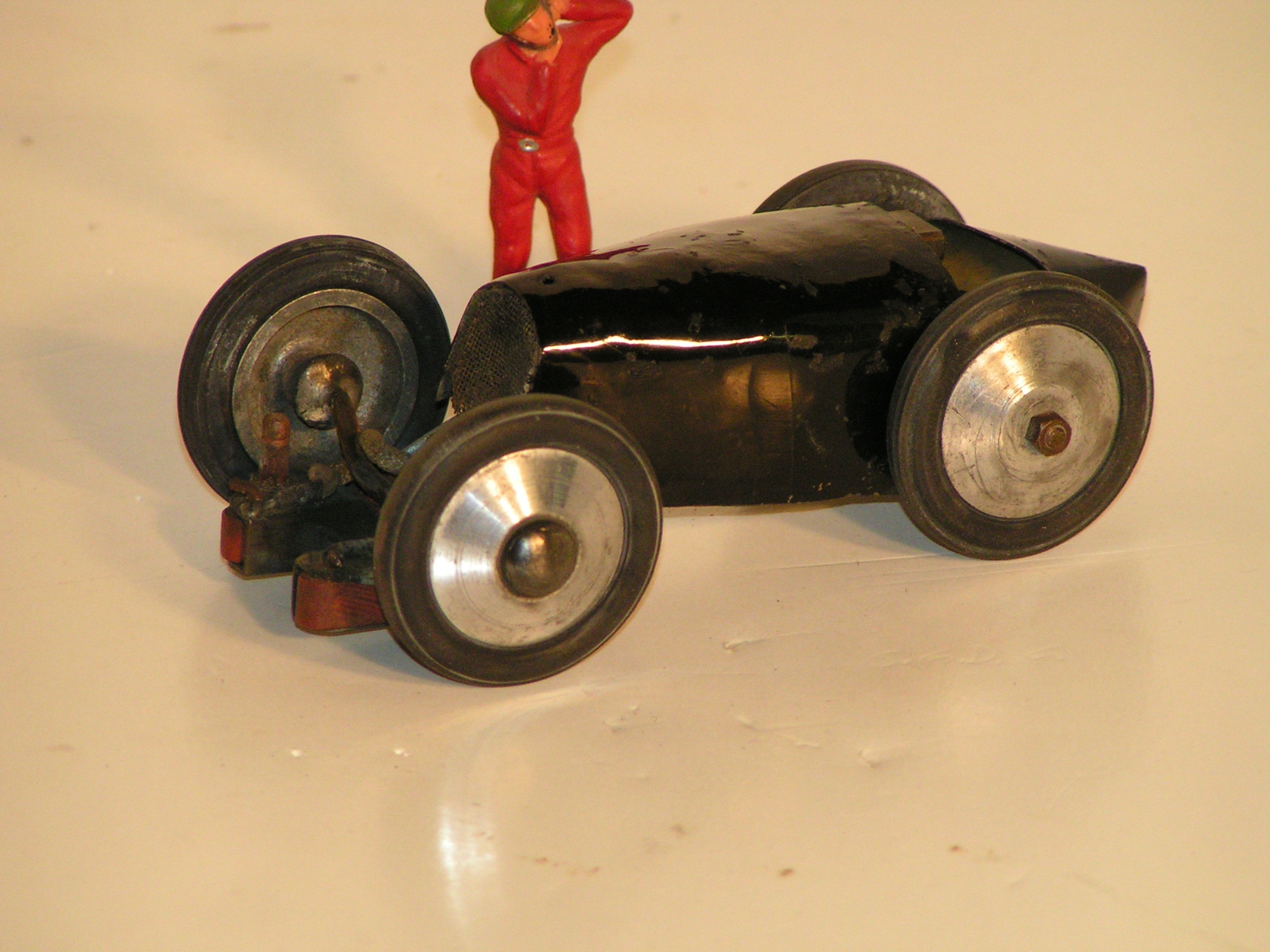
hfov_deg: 6.7
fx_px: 10896
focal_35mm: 297
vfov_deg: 5.0
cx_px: 635
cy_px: 476
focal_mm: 45.4
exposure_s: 1/320
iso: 200
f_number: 3.5
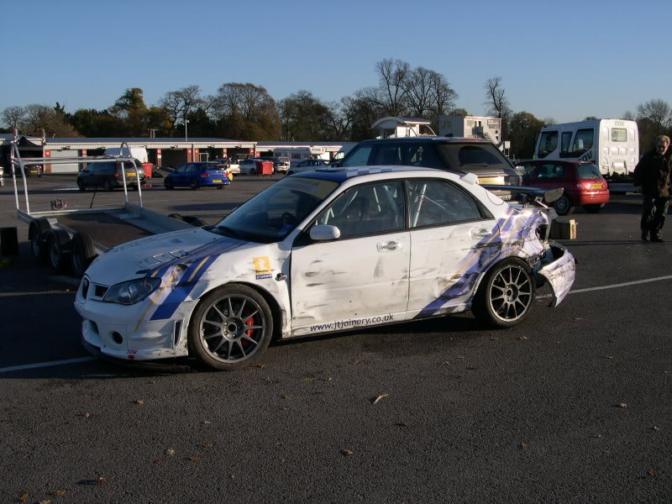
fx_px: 738
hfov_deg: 49.0
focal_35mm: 38
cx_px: 336
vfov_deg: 37.7
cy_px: 252
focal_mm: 8
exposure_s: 1/179
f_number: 7.6
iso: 100
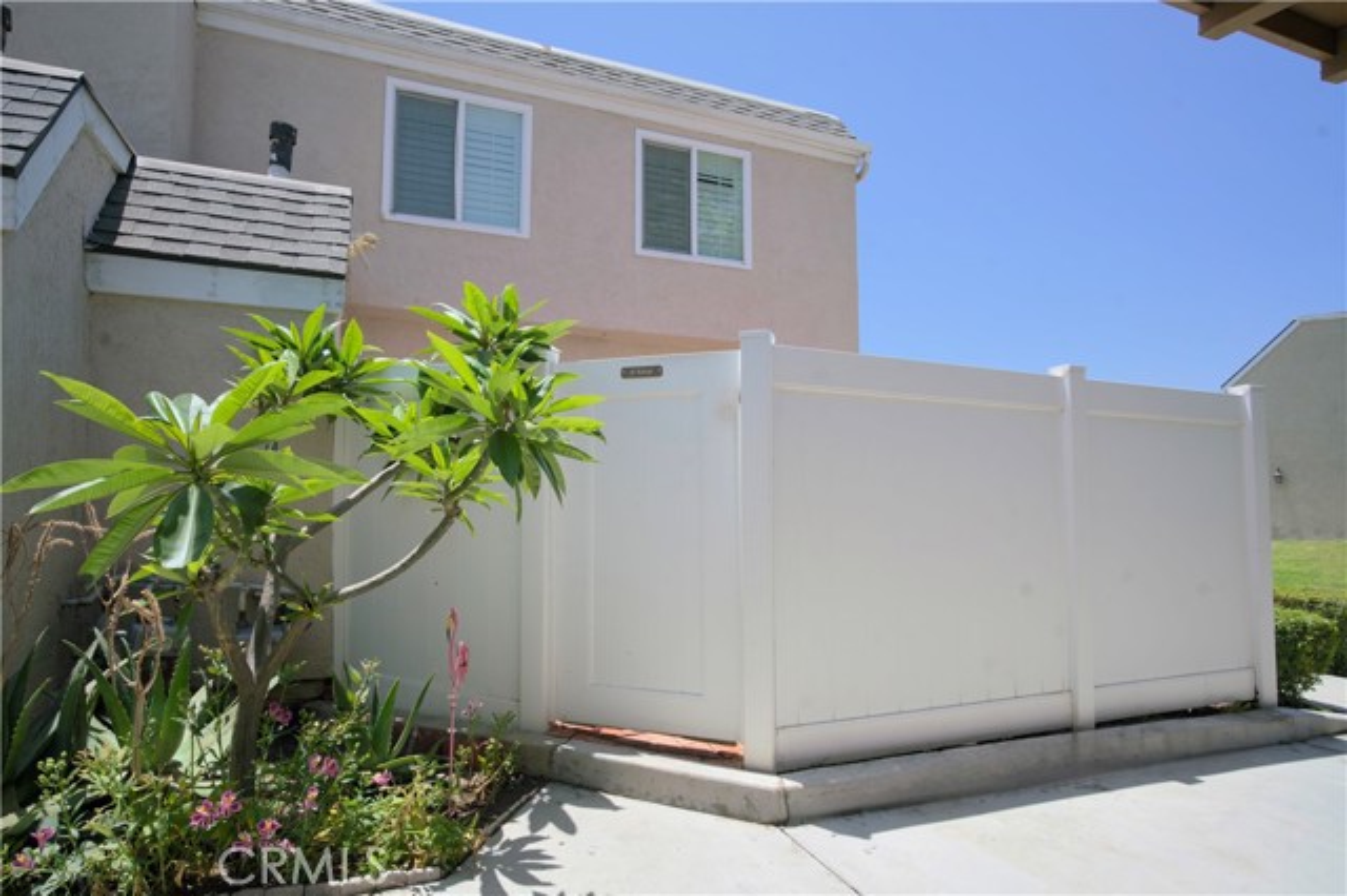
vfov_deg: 61.9
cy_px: 448
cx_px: 674
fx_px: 748
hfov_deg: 84.0
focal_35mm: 20
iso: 125
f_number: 8
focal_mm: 20
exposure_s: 1/320
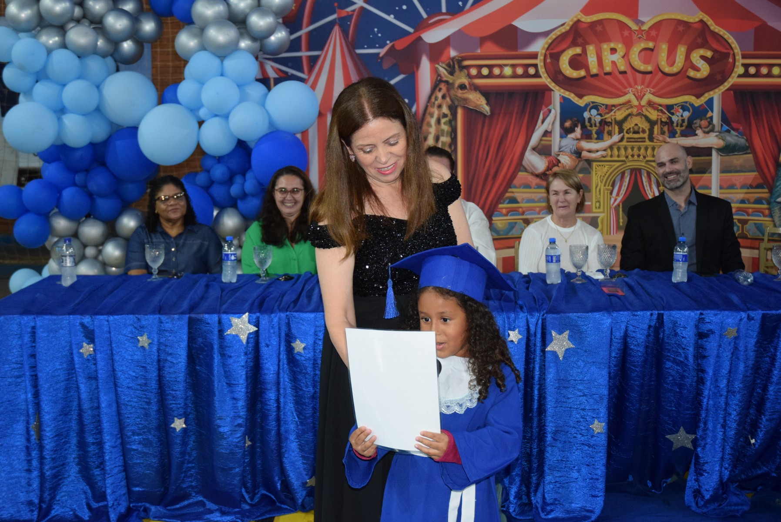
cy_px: 261
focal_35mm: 51
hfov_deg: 38.9
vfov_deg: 26.5
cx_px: 390
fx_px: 1107
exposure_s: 1/60
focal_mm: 34
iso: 1800
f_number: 4
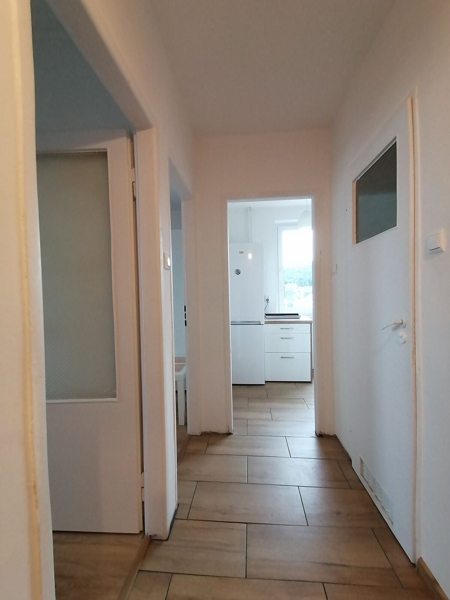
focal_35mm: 17
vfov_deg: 91.0
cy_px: 300
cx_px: 225
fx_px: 295
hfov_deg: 74.7
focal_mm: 1.78
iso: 320
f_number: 2.4
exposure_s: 1/33.3
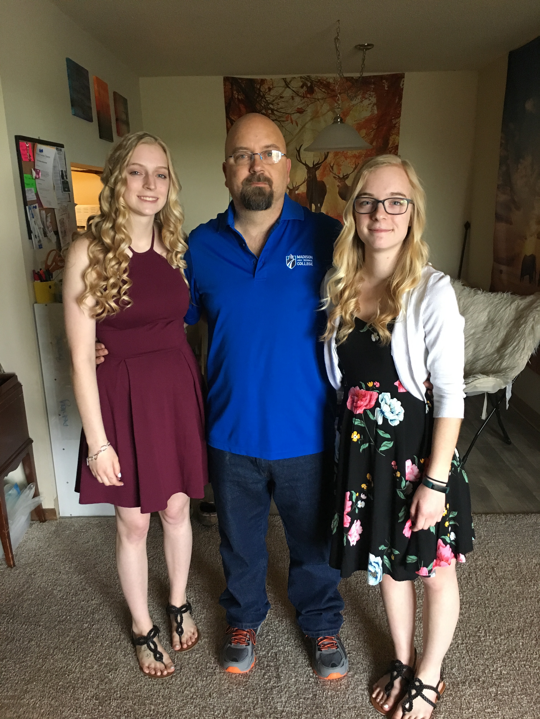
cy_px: 360
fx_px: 603
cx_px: 270
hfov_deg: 48.2
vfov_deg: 61.7
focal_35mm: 29
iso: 200
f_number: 2.2
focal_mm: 4.15
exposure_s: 1/30
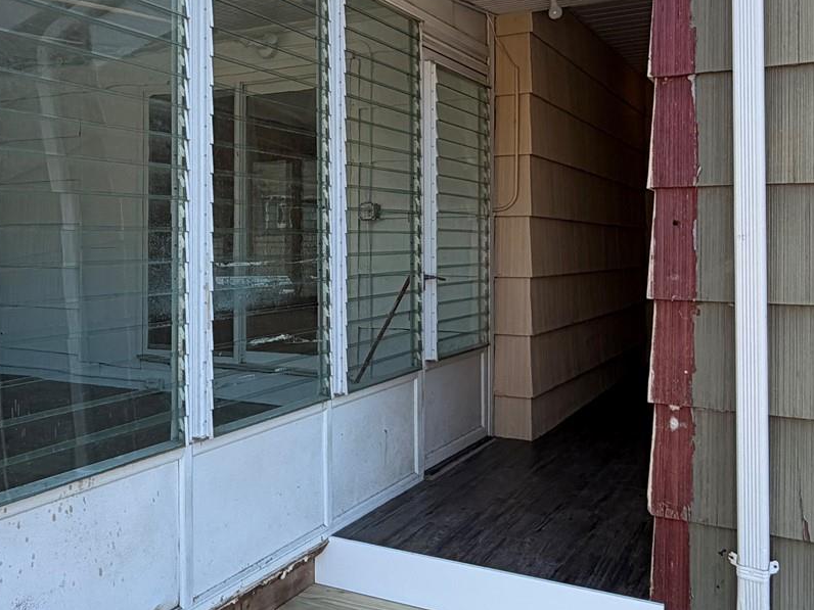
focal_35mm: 36
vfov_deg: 39.4
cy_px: 236
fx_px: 847
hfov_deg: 51.0
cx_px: 328
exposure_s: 1/502
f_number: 2.2
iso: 50
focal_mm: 2.22
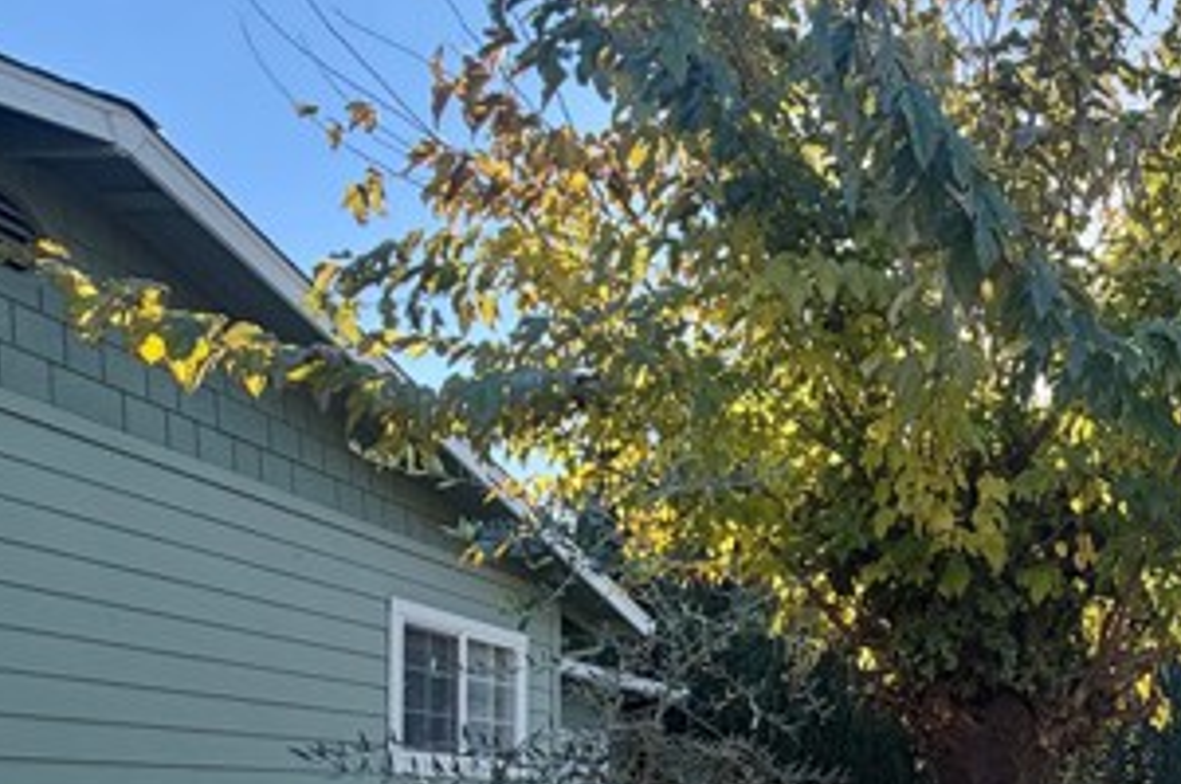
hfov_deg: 49.8
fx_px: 1016
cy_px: 772
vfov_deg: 37.9
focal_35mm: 31
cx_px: 1165
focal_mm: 2.22
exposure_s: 1/502
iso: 50
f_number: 2.2
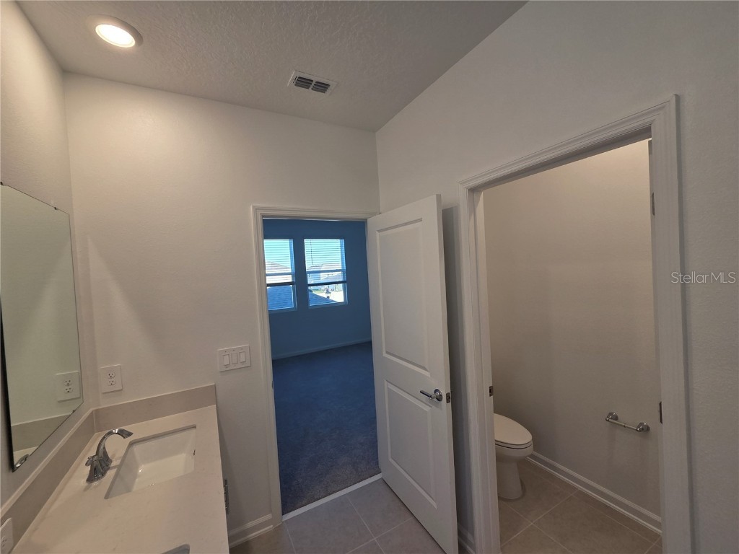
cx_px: 370
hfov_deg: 106.2
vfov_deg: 89.9
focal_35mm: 13
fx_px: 278
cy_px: 277
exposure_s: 1/120
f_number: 2.2
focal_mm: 2.2
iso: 80
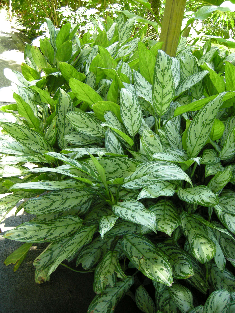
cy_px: 155
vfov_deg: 51.4
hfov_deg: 39.7
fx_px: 326
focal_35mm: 36
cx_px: 120
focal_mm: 7.5
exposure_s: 1/52.6
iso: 152
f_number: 2.7
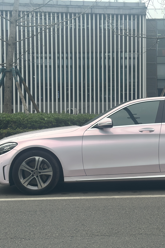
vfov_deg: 30.1
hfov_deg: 20.0
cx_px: 143
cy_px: 124
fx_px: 461
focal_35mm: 67
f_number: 1.78
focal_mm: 6.86
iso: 80
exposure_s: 1/2532
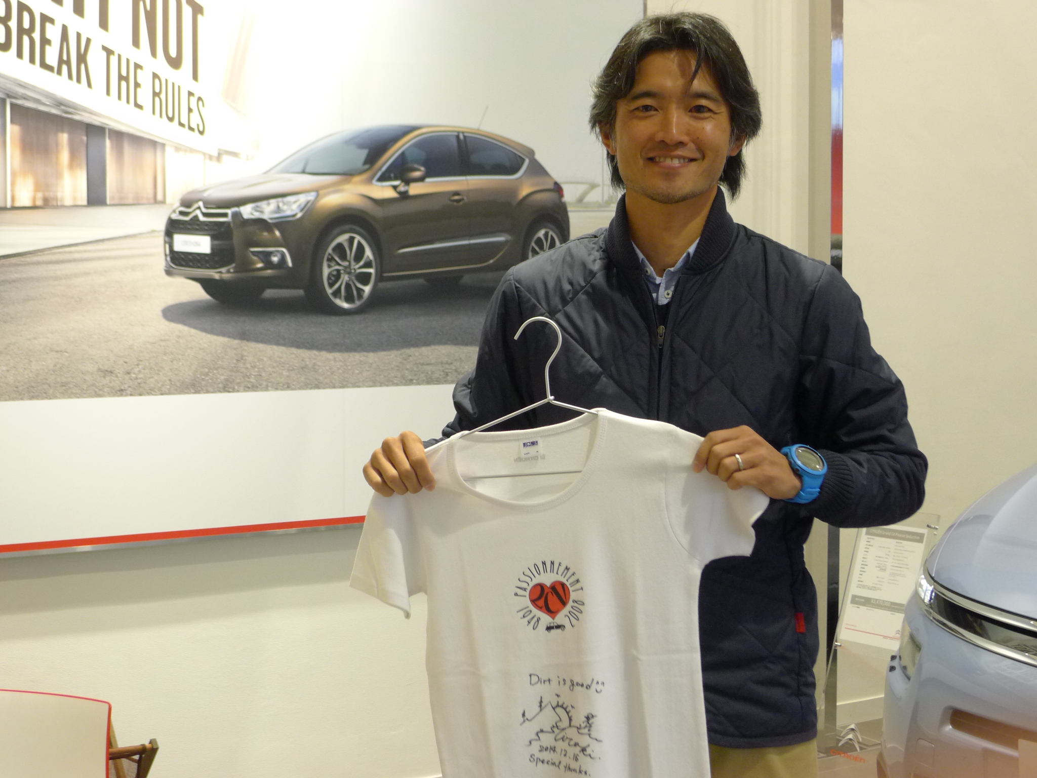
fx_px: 1797
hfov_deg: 32.2
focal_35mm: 60
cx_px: 518
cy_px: 389
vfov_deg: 24.4
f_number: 2.8
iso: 400
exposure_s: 1/100
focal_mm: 12.8
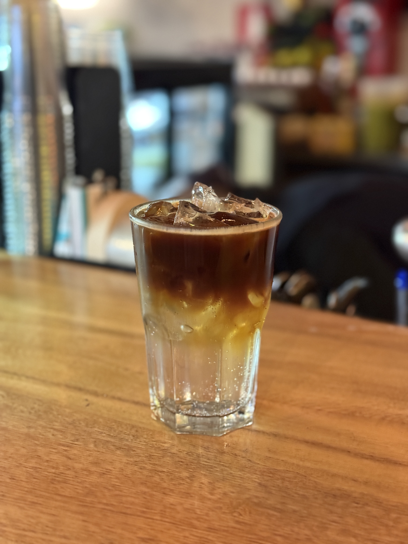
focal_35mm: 48
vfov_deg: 39.7
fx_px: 754
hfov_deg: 30.3
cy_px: 272
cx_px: 204
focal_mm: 6.76
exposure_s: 1/30
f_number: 1.78
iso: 500
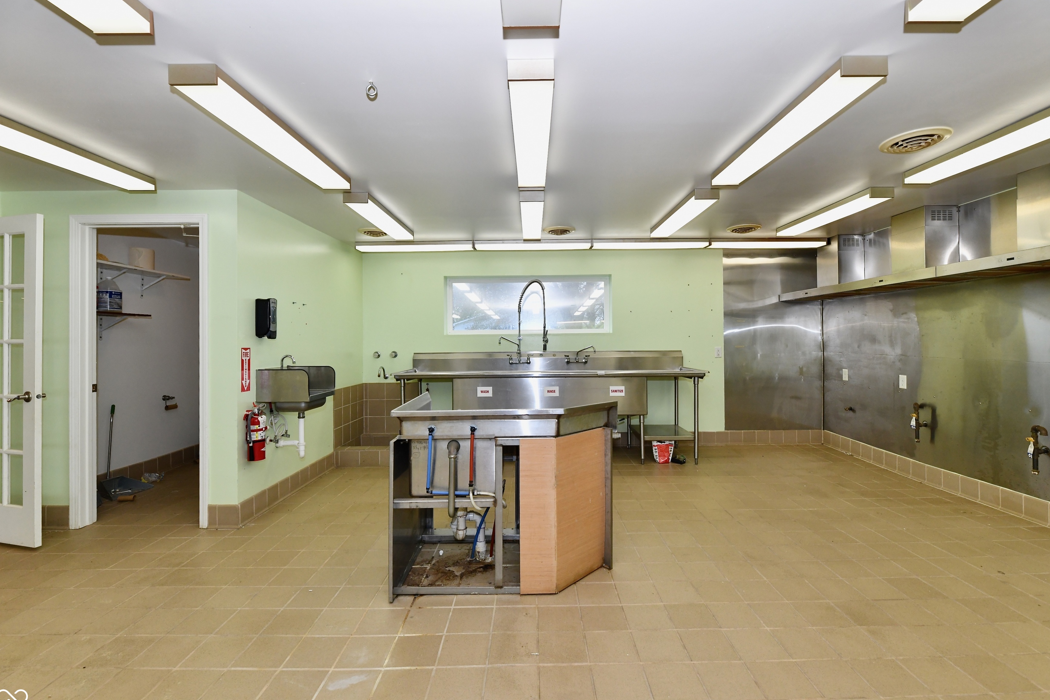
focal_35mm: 15
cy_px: 347
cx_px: 542
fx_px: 437
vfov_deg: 77.3
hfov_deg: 100.4
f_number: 7.1
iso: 1000
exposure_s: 1/200
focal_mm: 14
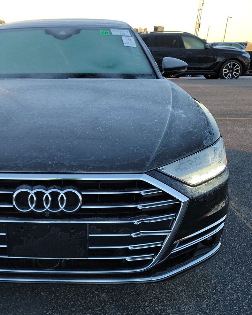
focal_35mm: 38
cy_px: 165
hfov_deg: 38.0
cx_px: 59
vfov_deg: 47.9
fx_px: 354
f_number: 1.8
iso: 50
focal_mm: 6.7
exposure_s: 1/128
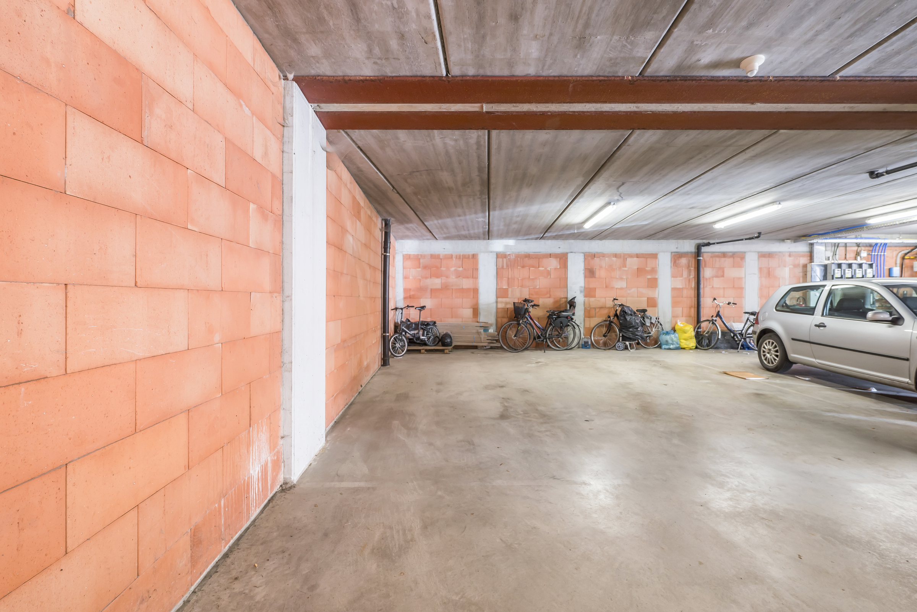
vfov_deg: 81.3
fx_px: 357
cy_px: 306
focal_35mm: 14
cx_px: 458
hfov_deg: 104.2
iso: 250
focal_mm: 14
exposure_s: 1/2.5
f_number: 8
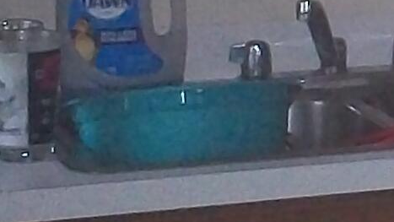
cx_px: 1170
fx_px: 2780
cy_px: -127
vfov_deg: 4.5
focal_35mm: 266
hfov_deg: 7.2
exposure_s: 1/30
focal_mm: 6.3
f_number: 4.5
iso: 250
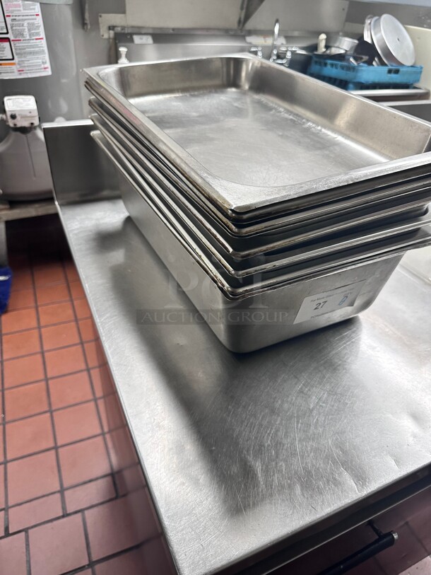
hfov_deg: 56.8
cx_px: 216
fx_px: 398
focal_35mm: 24
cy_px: 288
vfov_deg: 71.6
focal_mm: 6.86
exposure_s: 1/60
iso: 250
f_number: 1.78
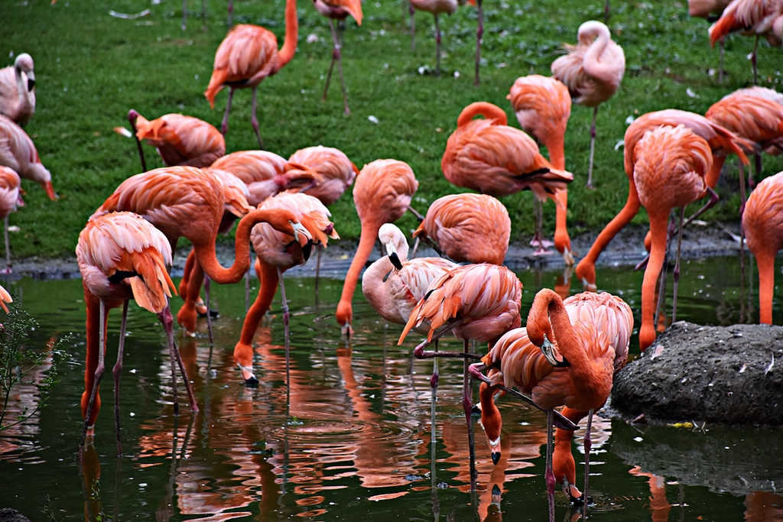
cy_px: 261
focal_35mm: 210
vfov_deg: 6.5
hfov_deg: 9.8
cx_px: 392
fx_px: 4568
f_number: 5.6
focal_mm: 140
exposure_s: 1/800
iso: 800
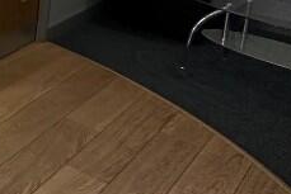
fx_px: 526
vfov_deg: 18.2
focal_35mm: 65
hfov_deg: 18.5
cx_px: -305
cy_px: -112
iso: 200
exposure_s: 1/100
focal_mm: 2.22
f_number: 2.2
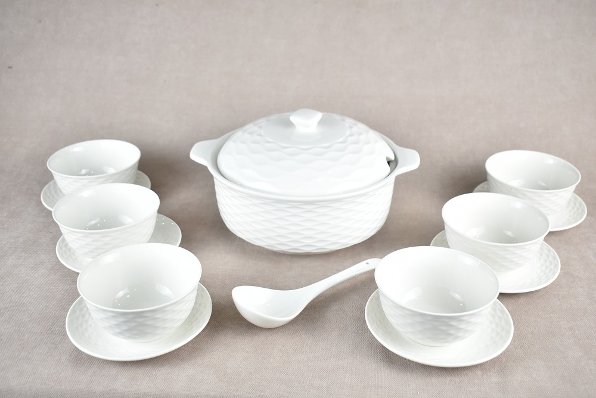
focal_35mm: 40
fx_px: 671
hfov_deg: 47.9
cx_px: 298
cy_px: 199
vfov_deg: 33.1
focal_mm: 27
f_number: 4
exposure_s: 1/100
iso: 800
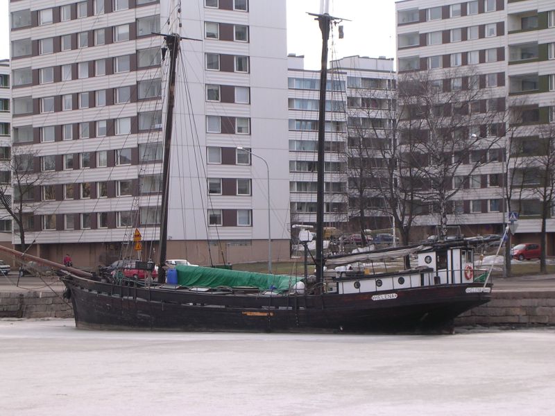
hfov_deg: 17.1
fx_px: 1844
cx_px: 278
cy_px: 208
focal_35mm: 115
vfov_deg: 12.9
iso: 100
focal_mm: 17.4
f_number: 4.9
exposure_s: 1/176
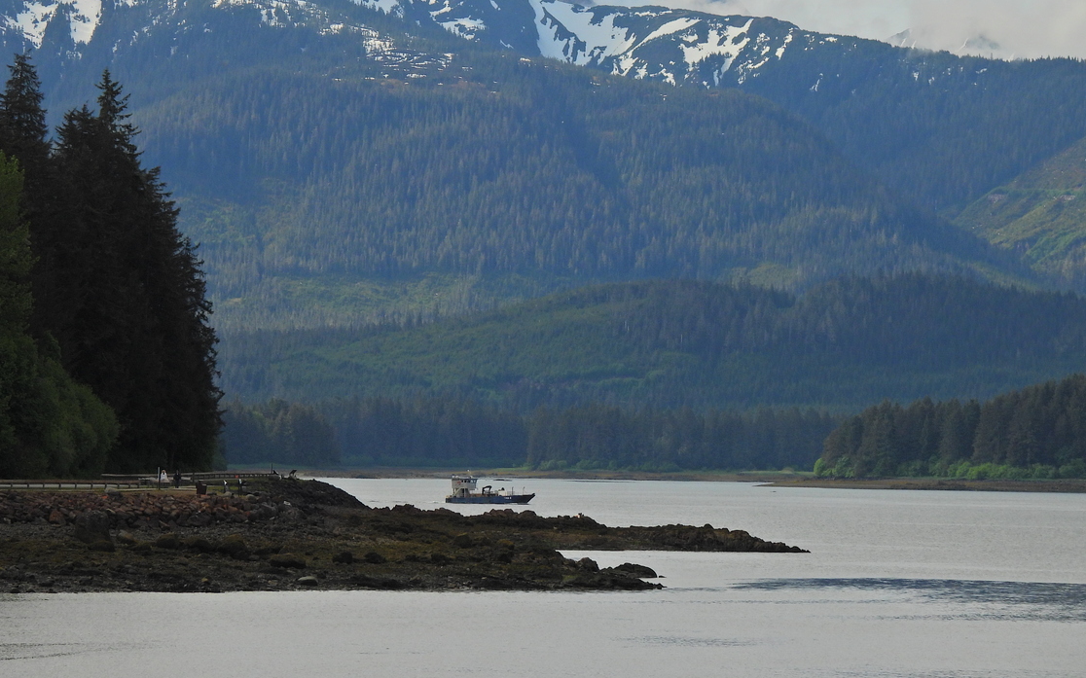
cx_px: 541
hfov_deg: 9.3
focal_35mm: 225
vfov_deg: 5.8
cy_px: 217
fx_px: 6658
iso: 100
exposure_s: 1/1250
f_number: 4.5
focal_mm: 33
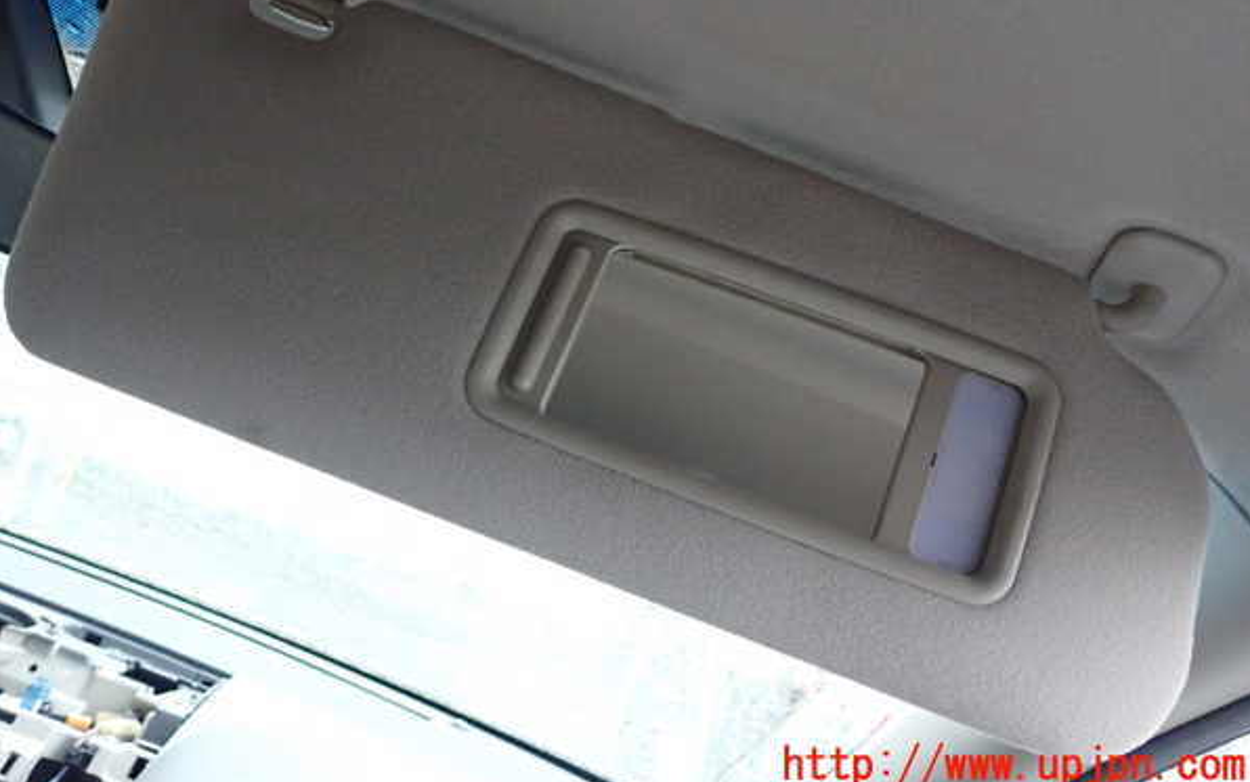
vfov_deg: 39.3
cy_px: 321
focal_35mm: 32
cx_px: 627
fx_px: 1091
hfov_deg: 59.6
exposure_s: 1/30
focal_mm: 5.4
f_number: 2.3
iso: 800
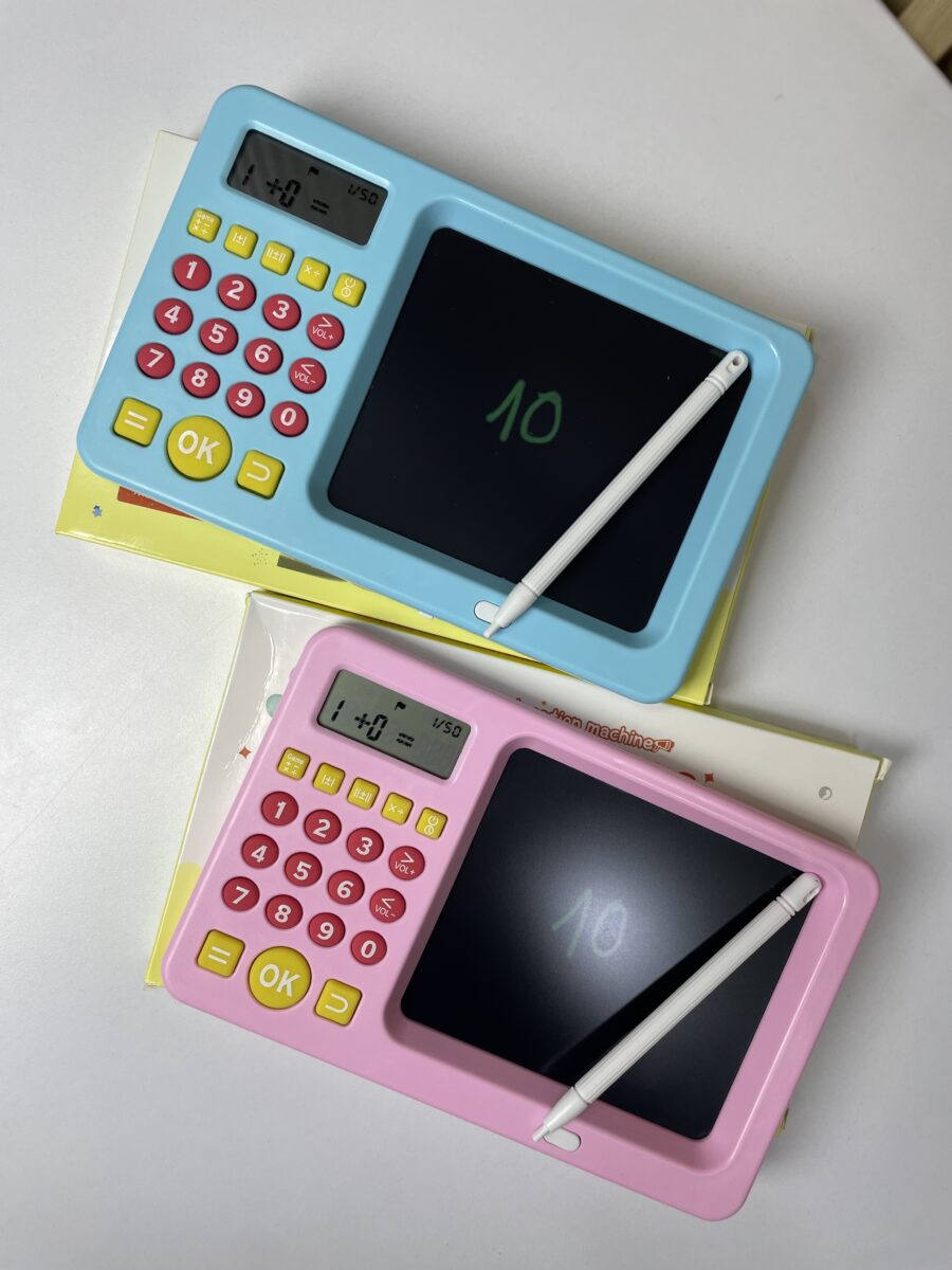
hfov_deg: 53.1
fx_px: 953
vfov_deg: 67.3
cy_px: 635
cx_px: 476
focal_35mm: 26
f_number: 1.6
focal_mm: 4.2
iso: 32
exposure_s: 1/135
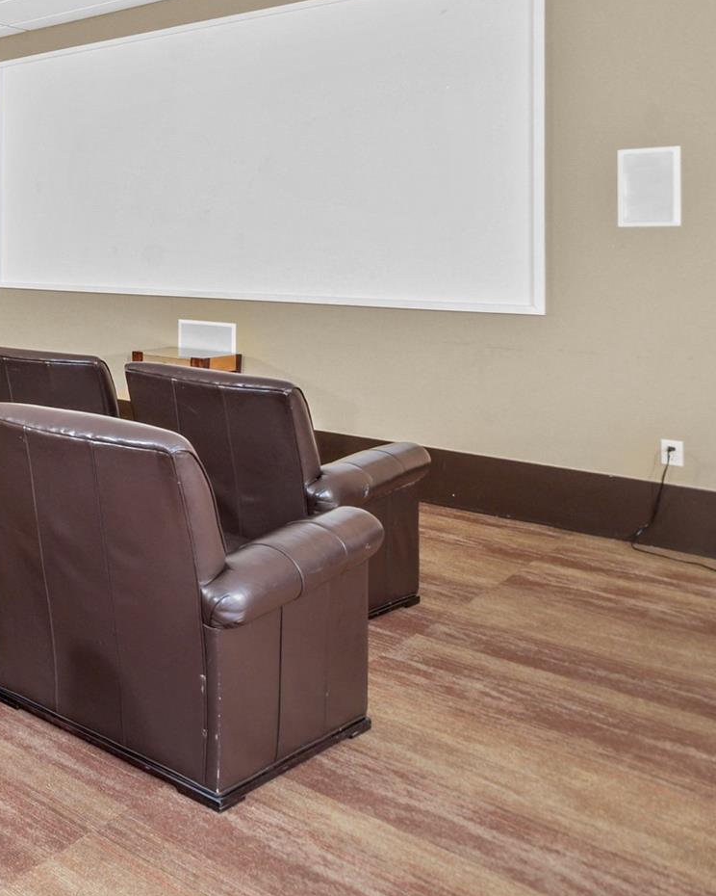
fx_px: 821
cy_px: 307
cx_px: -192
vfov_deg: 56.1
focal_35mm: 31
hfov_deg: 34.7
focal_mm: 10
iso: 320
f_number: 8
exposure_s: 10
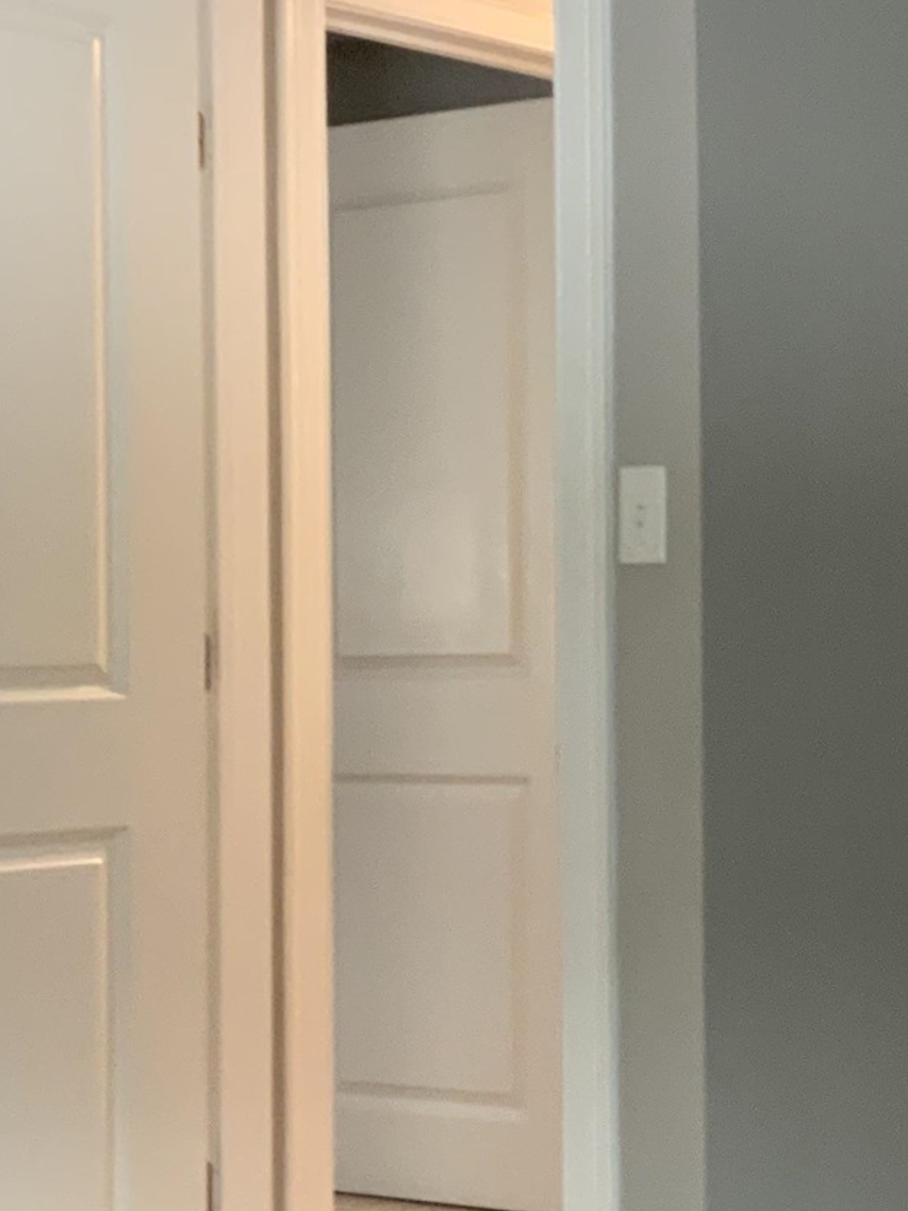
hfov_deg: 18.1
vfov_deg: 24.4
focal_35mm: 80
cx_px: 853
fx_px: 2799
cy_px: 596
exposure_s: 1/60
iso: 125
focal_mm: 3
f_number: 1.8
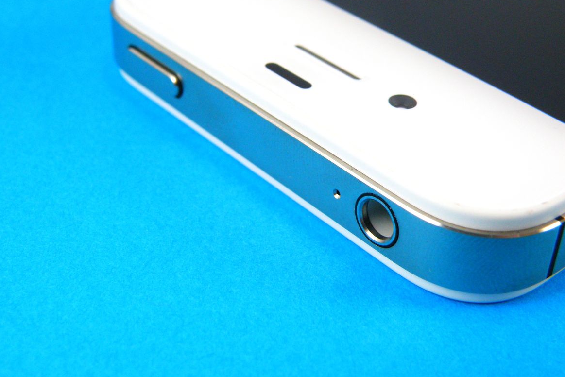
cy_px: 165
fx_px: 926
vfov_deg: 23.0
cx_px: 275
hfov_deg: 33.9
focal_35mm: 59
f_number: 5.6
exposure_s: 1/80
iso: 200
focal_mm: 9.77
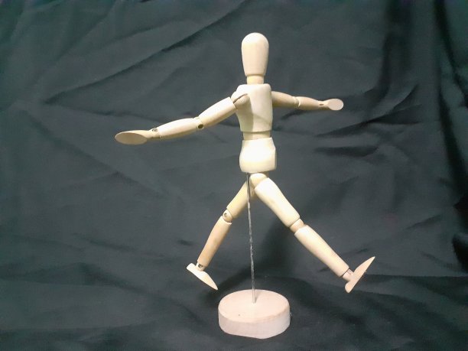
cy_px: 176
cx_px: 234
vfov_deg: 51.4
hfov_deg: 65.3
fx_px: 365
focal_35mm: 27
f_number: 1.9
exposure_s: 1/14
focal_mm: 3.6
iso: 1250
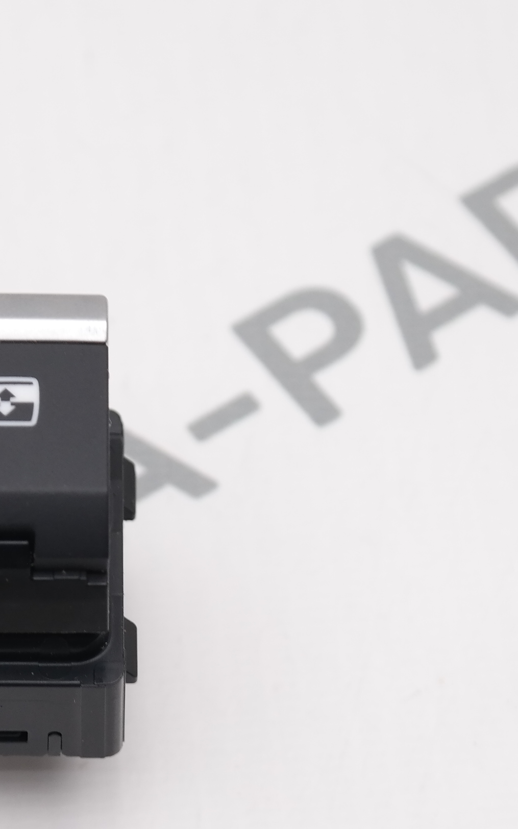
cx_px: 49
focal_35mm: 205
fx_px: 4630
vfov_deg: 10.2
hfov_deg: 6.4
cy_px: 442
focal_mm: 55
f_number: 5.6
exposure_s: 1/80
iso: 200
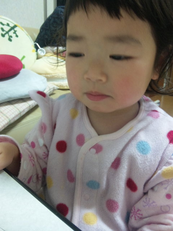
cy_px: 116
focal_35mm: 29
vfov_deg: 61.7
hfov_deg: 48.2
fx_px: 193
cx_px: 86
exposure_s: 1/4
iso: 166
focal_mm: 4.82
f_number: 2.8
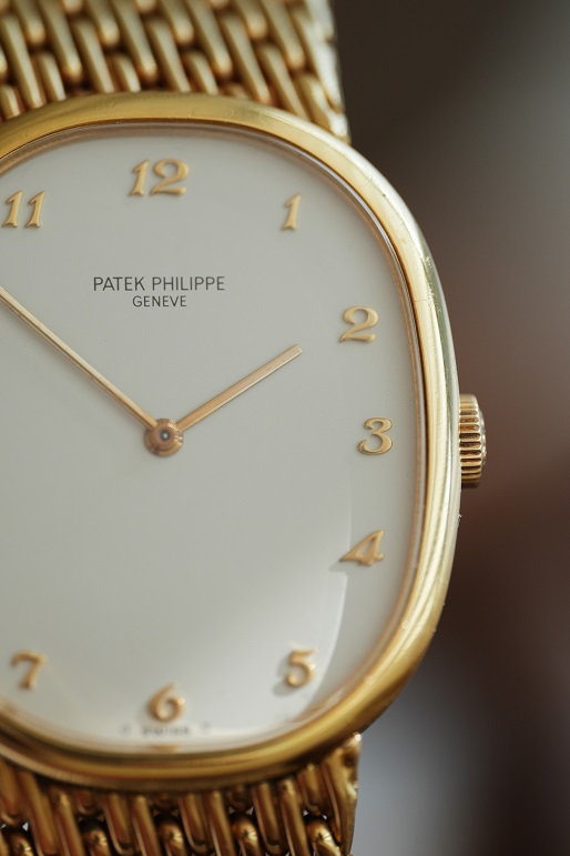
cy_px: 428
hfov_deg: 13.0
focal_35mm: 105
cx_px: 285
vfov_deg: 19.5
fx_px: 2494
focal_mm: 105
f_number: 3.2
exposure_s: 1/250
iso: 640
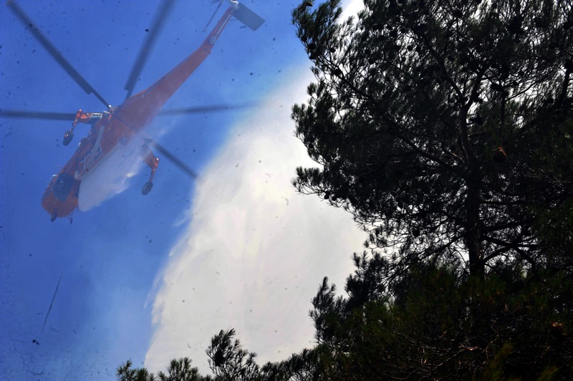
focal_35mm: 70
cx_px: 286
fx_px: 1114
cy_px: 190
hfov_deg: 28.8
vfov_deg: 19.4
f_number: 16
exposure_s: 1/320
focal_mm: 70
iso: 400
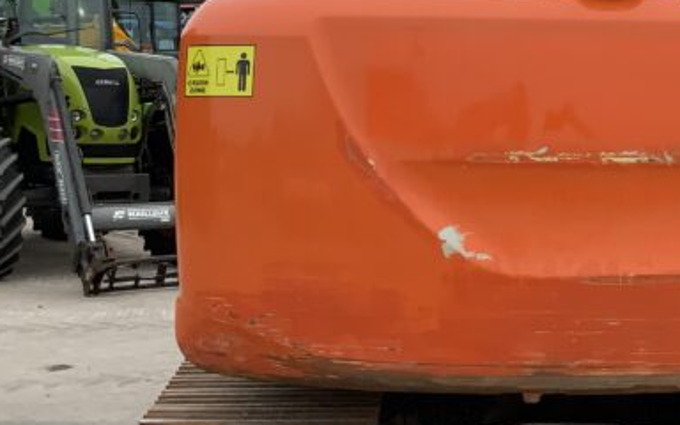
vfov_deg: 15.9
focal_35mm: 82
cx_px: 645
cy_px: 135
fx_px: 1520
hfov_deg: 24.3
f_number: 1.8
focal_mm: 3
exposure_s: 1/534
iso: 16
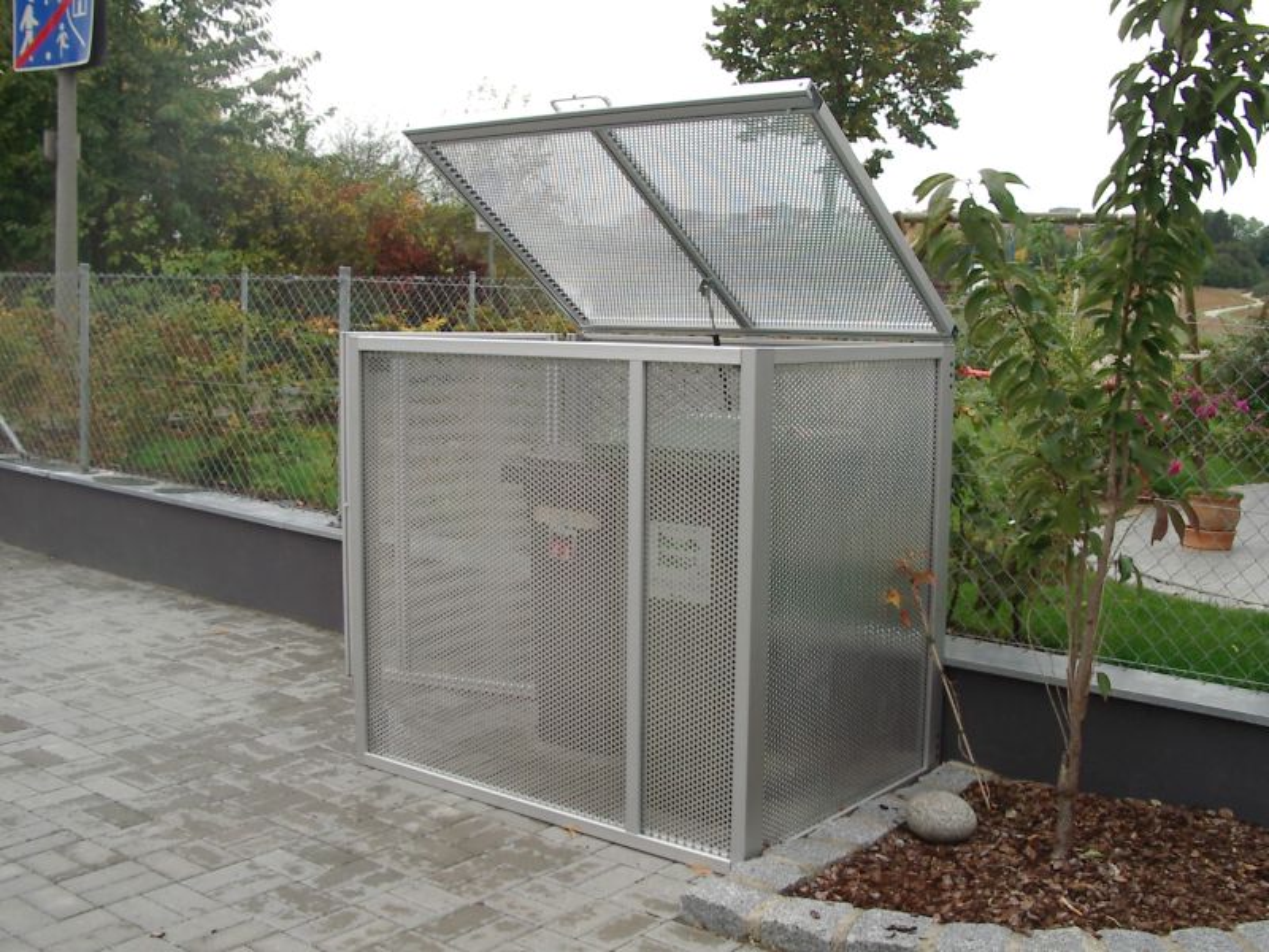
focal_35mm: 38
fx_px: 1393
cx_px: 634
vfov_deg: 37.7
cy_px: 476
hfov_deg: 49.0
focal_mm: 5.8
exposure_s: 1/60
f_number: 4.8
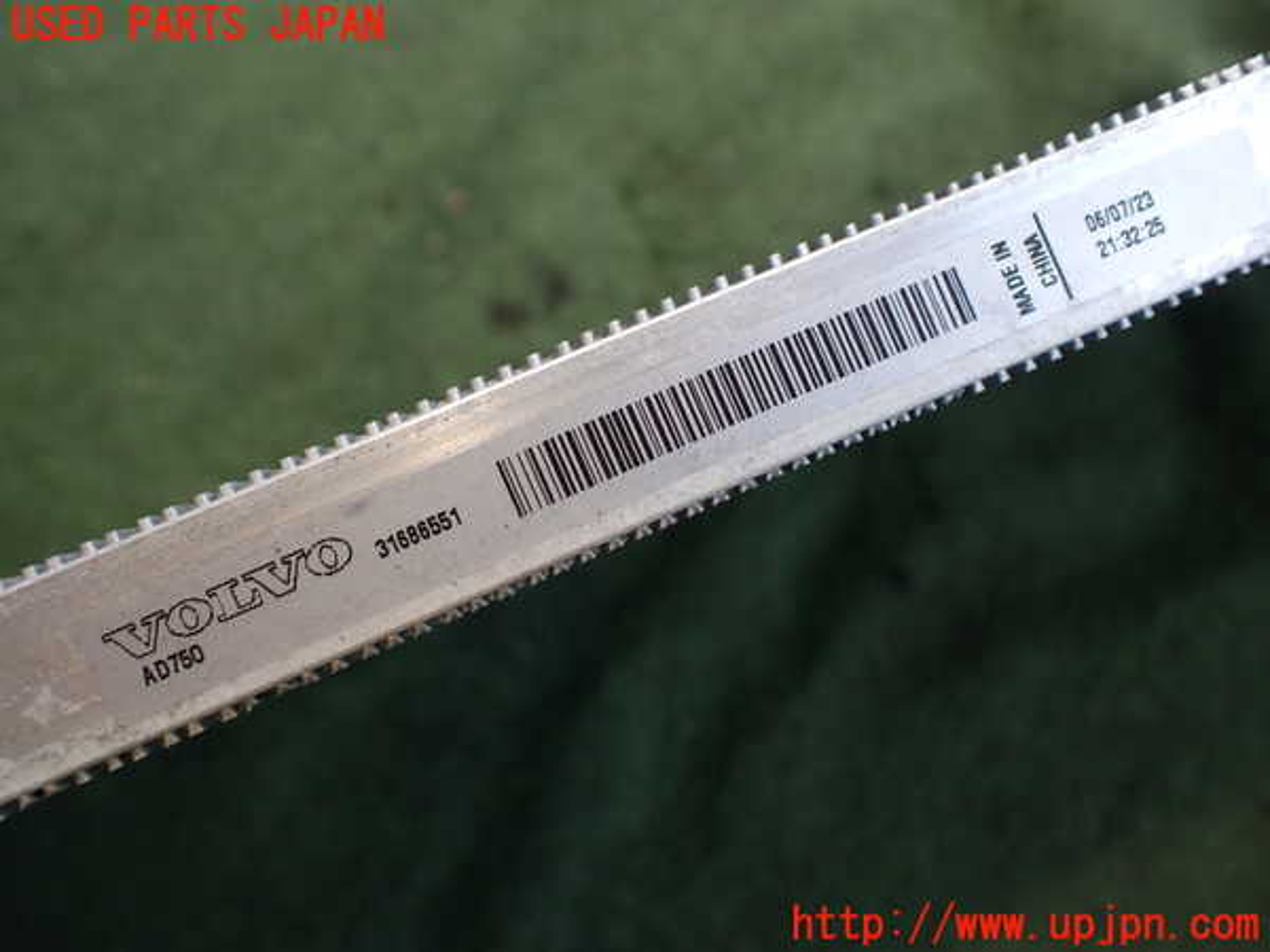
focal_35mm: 30
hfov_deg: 60.0
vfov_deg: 46.8
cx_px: 635
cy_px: 476
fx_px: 1101
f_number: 2.3
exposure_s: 1/125
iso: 160
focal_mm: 5.4
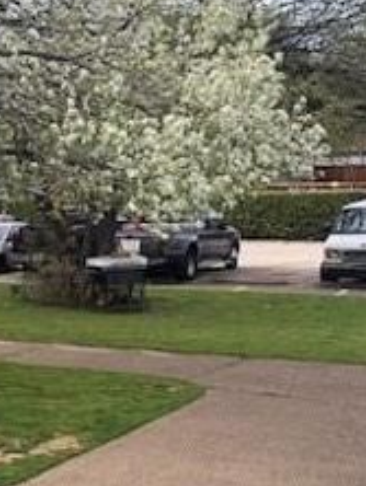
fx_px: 1182
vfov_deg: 23.0
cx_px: -114
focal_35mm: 84
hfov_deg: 16.6
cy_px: 380
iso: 20
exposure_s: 1/727
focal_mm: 3.99
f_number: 1.8
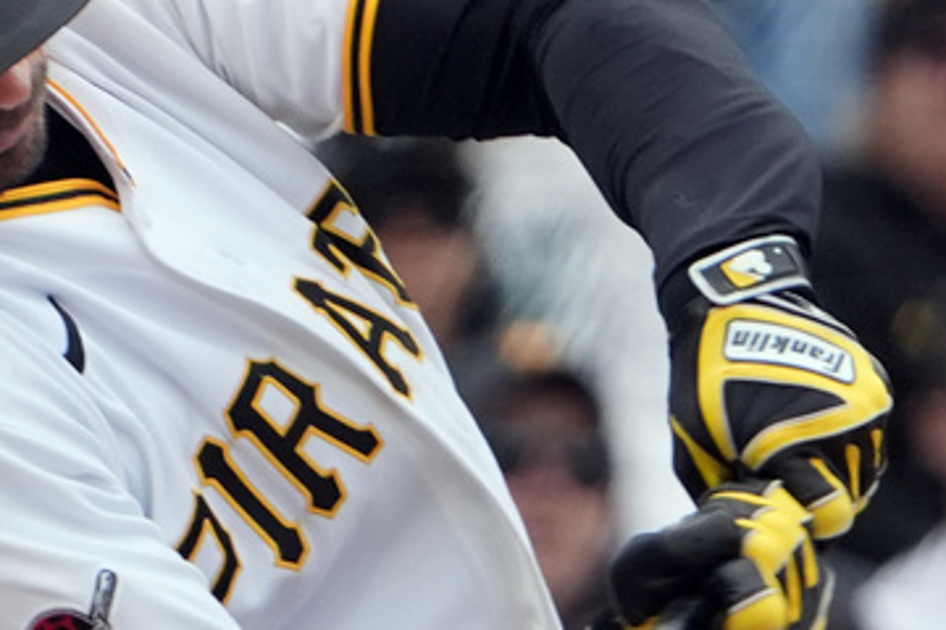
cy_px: 517
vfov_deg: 1.4
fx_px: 26276
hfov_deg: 2.1
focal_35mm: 1000
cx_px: 347
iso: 800
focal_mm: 352
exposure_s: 1/2000
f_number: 5.6
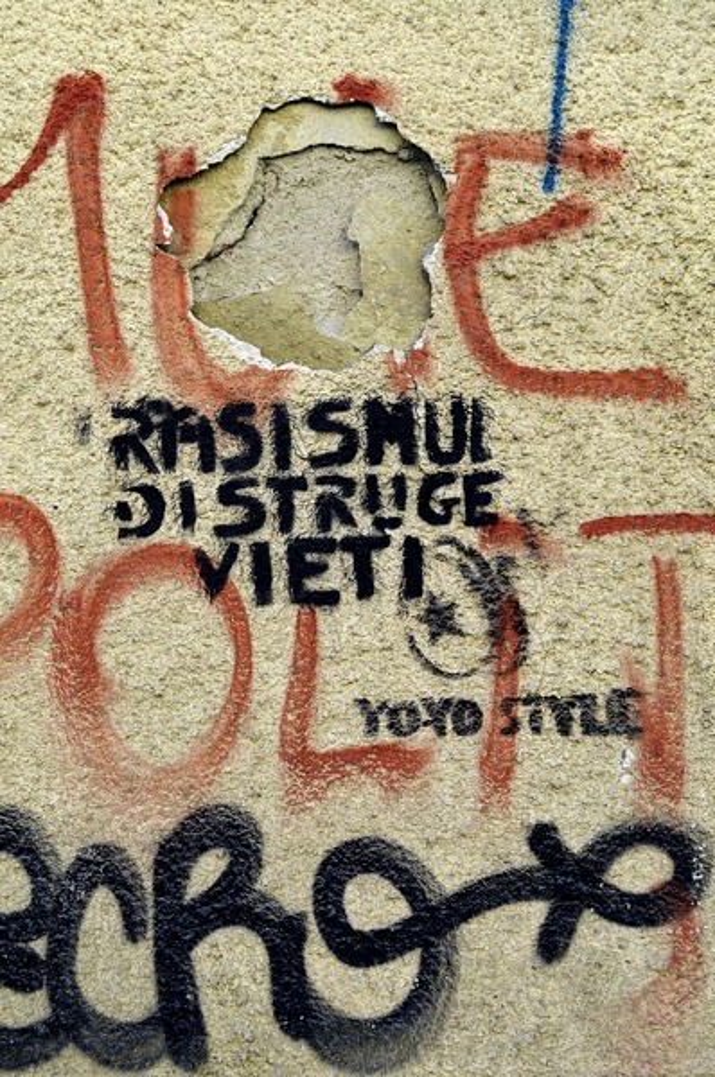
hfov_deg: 30.7
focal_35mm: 44
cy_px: 538
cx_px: 358
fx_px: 1300
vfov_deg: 45.0
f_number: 6.3
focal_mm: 29
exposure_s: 1/160
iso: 100
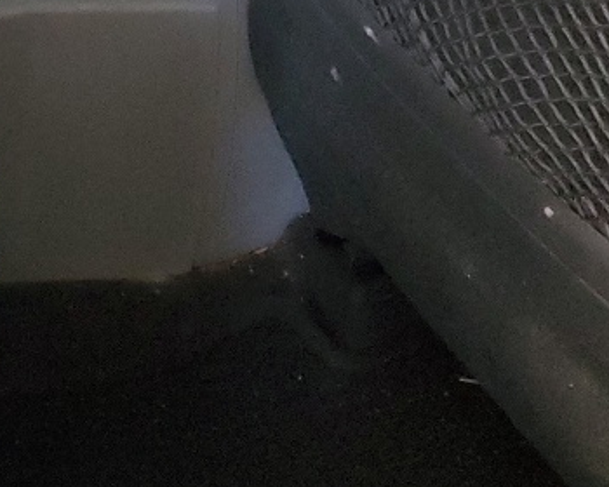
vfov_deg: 12.1
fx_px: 2091
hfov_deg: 15.1
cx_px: -357
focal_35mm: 116
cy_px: -419
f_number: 1.5
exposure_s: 1/60.2
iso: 379
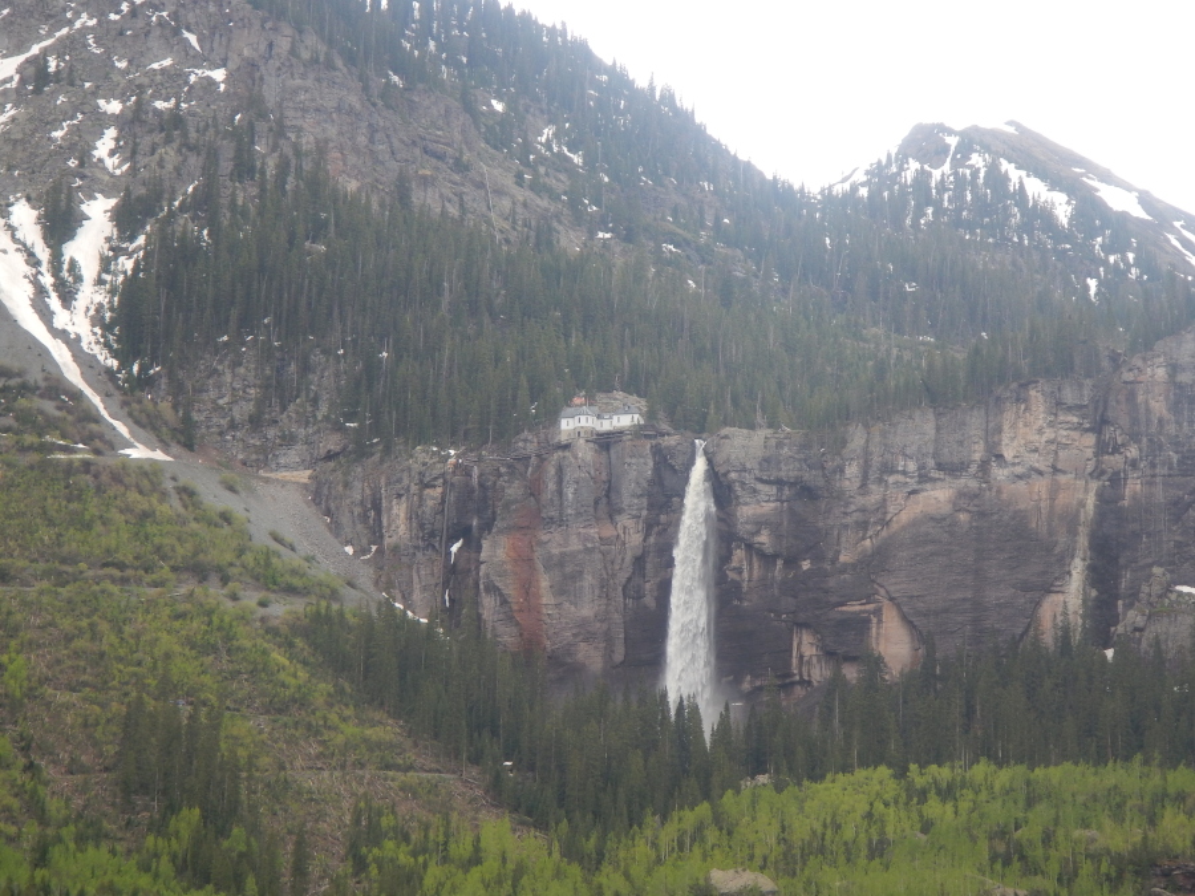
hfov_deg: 14.1
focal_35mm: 140
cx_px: 598
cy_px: 448
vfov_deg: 10.6
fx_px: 4833
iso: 125
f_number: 4.8
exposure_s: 1/250
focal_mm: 25
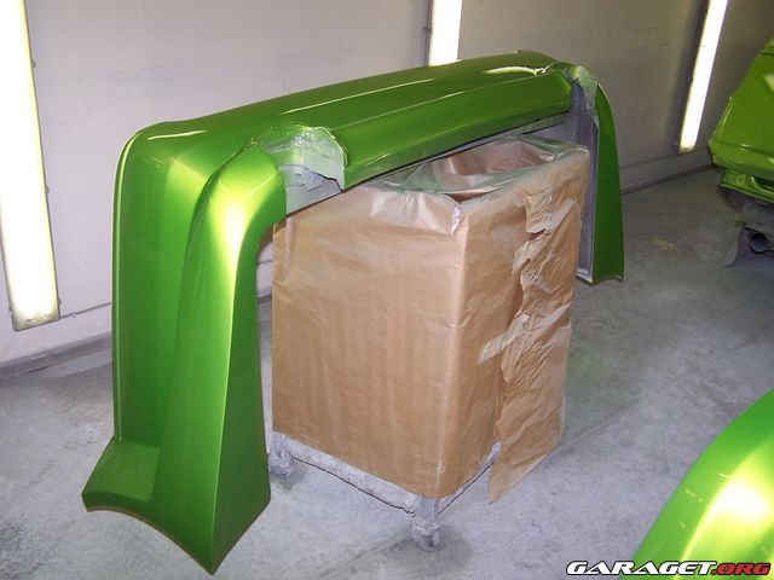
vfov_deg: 37.7
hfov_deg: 49.0
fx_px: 850
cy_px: 290
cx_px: 387
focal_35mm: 38
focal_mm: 6.3
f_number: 2.8
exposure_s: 1/60
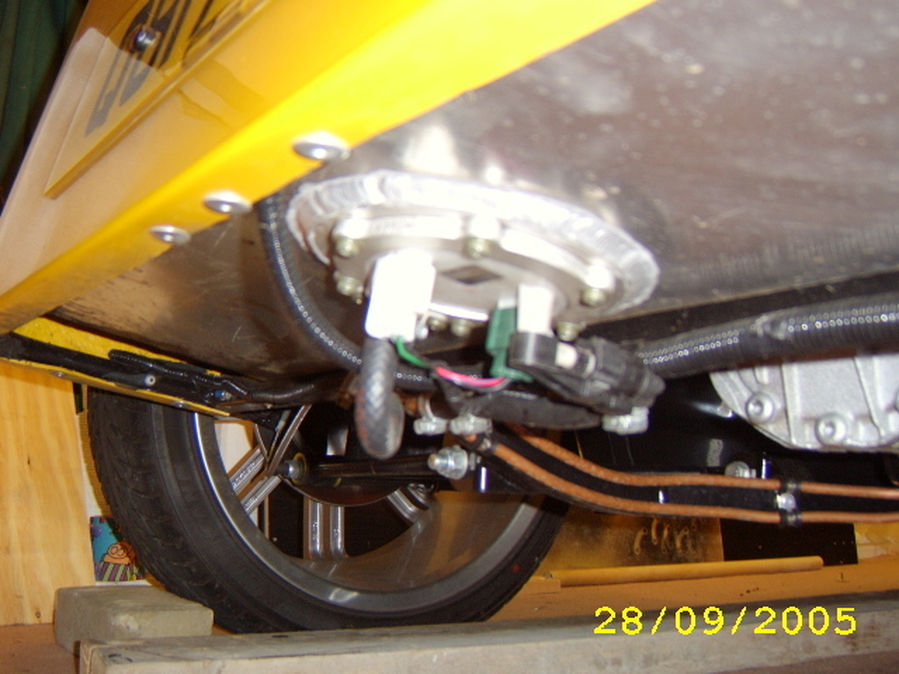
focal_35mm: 31
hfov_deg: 58.4
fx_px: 805
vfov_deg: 45.4
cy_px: 337
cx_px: 450
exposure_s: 1/30
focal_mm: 8.13
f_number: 2.7
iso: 141
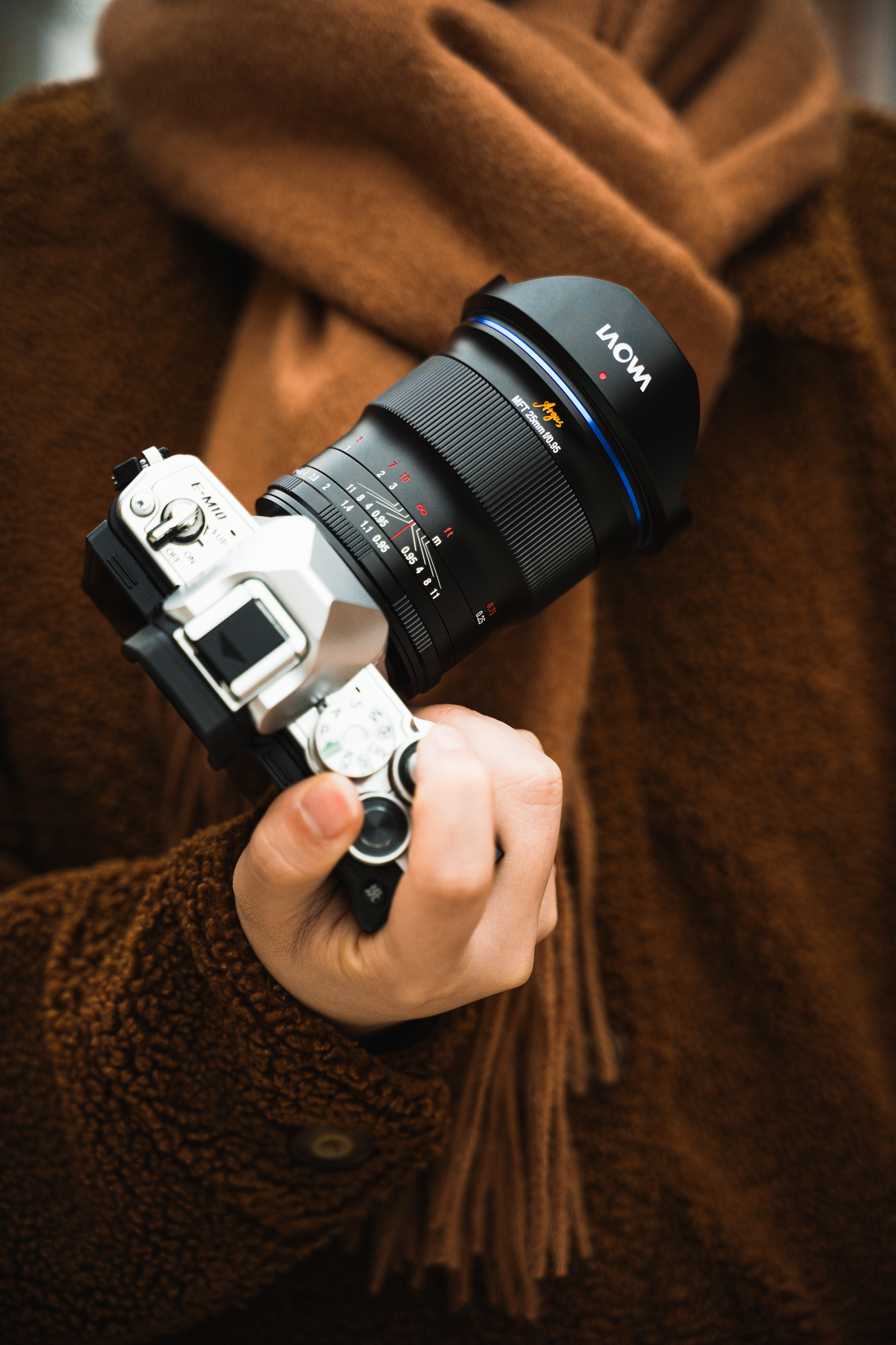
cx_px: 448
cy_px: 672
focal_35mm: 75
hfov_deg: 18.2
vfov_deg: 27.0
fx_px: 2800
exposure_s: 1/640
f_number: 3.2
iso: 400
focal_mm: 75
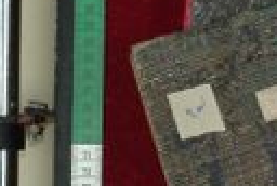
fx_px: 2722
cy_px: -8
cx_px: 515
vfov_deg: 3.9
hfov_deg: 5.7
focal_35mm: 353
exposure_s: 1/20
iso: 160
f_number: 13
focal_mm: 59
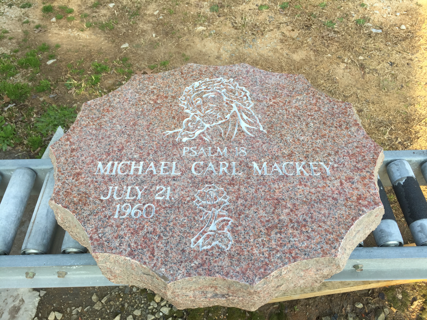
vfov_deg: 48.2
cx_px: 214
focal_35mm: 29
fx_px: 358
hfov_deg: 61.7
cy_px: 160
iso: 32
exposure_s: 1/121
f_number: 2.2
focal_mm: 4.15
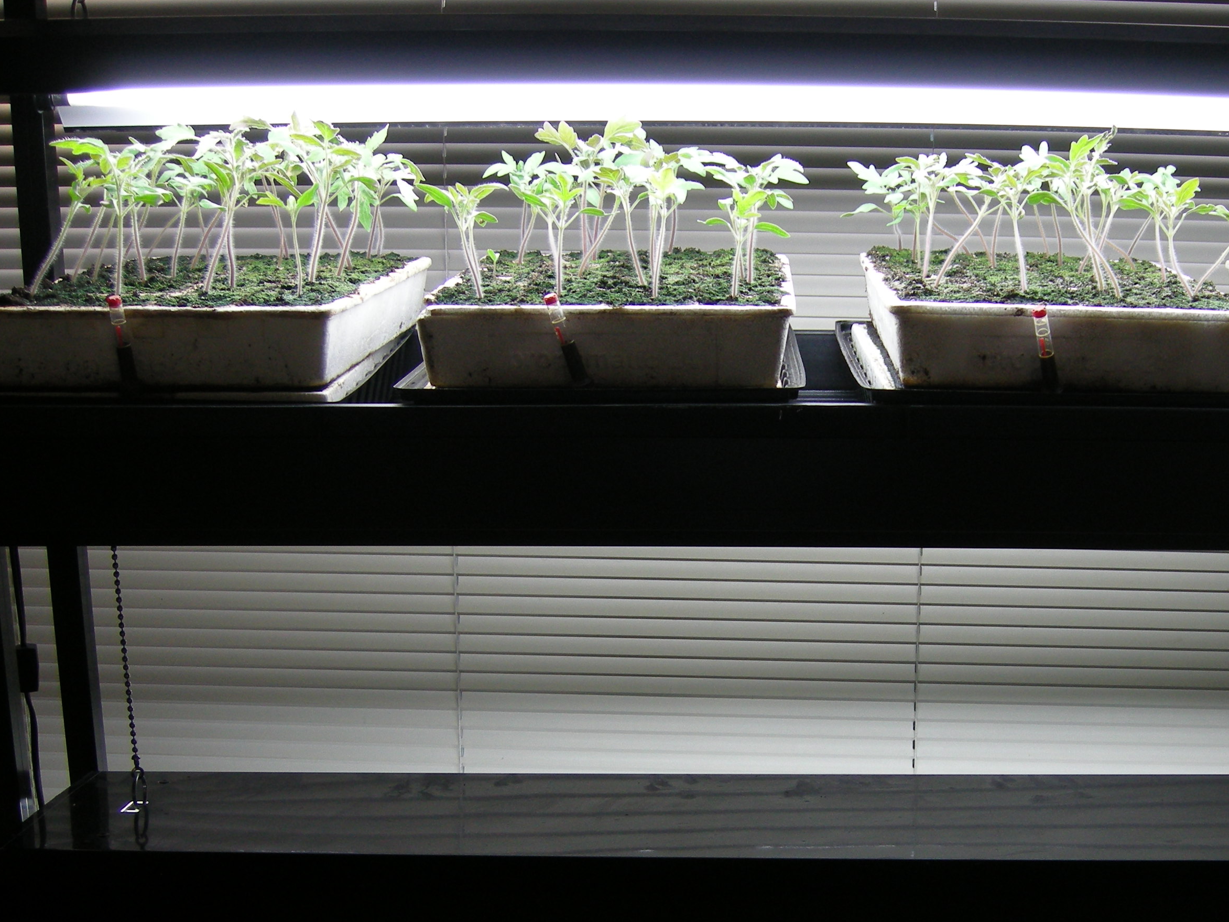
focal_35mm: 56
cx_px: 842
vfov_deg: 25.8
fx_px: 1988
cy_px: 682
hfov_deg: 34.0
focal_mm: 7.5
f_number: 2.7
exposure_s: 1/64.3
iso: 103
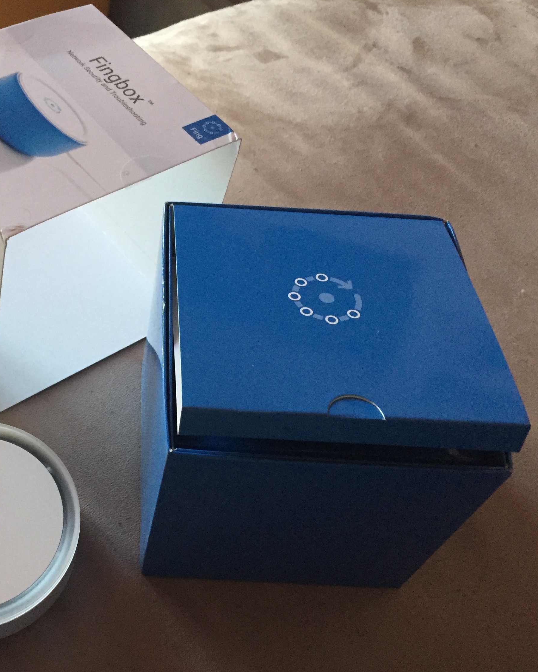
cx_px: 126
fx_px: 816
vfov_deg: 44.7
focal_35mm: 41
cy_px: 362
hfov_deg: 35.6
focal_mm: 4.15
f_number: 2.2
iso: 250
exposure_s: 1/33
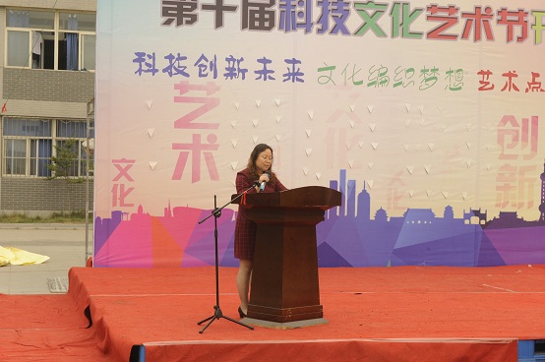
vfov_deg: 19.4
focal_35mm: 70
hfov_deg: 28.9
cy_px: 181
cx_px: 272
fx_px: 1058
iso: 1600
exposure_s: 1/640
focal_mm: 70
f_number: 13
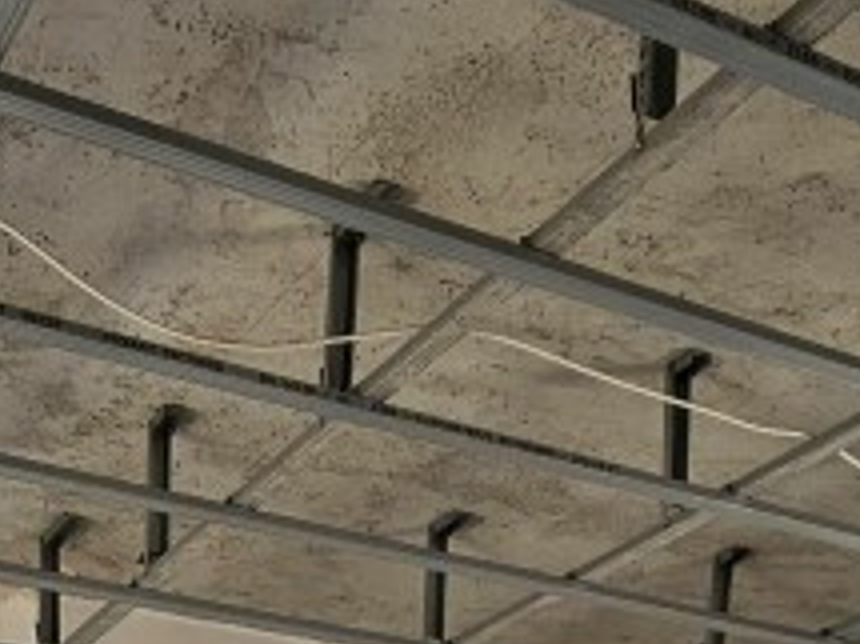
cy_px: 1396
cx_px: 336
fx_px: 1539
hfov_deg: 31.1
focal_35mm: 62
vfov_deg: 16.2
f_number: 2.2
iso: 80
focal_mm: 2.2
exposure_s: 1/230
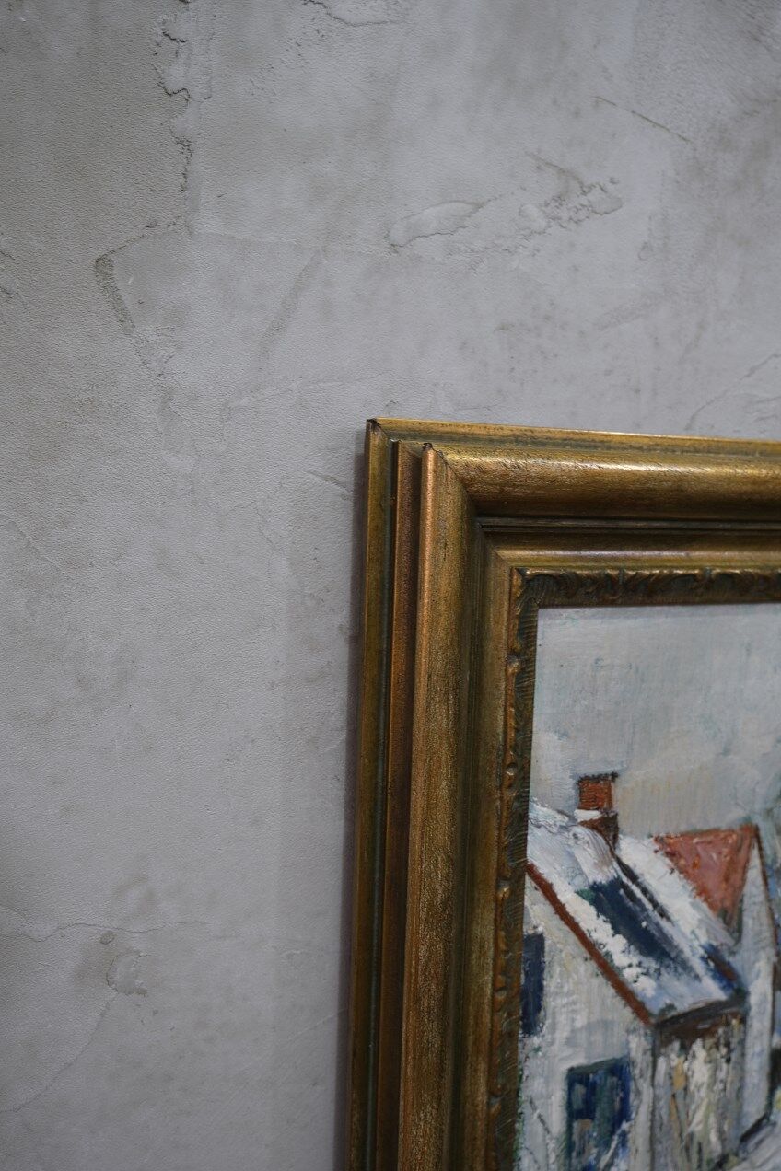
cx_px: 390
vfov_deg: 63.7
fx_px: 944
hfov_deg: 45.0
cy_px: 586
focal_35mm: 29
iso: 400
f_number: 4
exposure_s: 1/27
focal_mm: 19.2
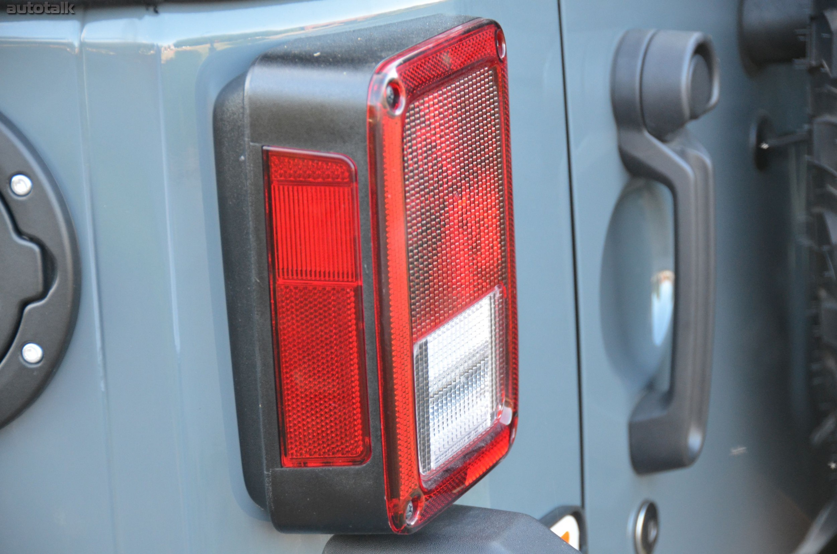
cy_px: 277
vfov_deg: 9.6
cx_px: 418
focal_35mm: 142
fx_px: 3306
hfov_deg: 14.4
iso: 1600
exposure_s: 1/160
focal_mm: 95
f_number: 5.3
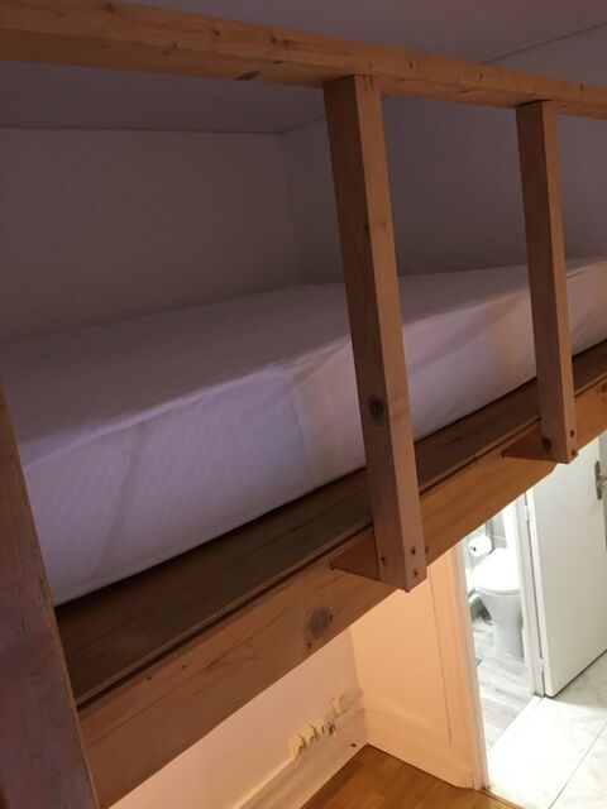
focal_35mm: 29
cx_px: 304
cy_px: 404
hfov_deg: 48.2
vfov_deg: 61.7
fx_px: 678
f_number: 2.2
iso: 200
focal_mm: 4.15
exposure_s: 1/33
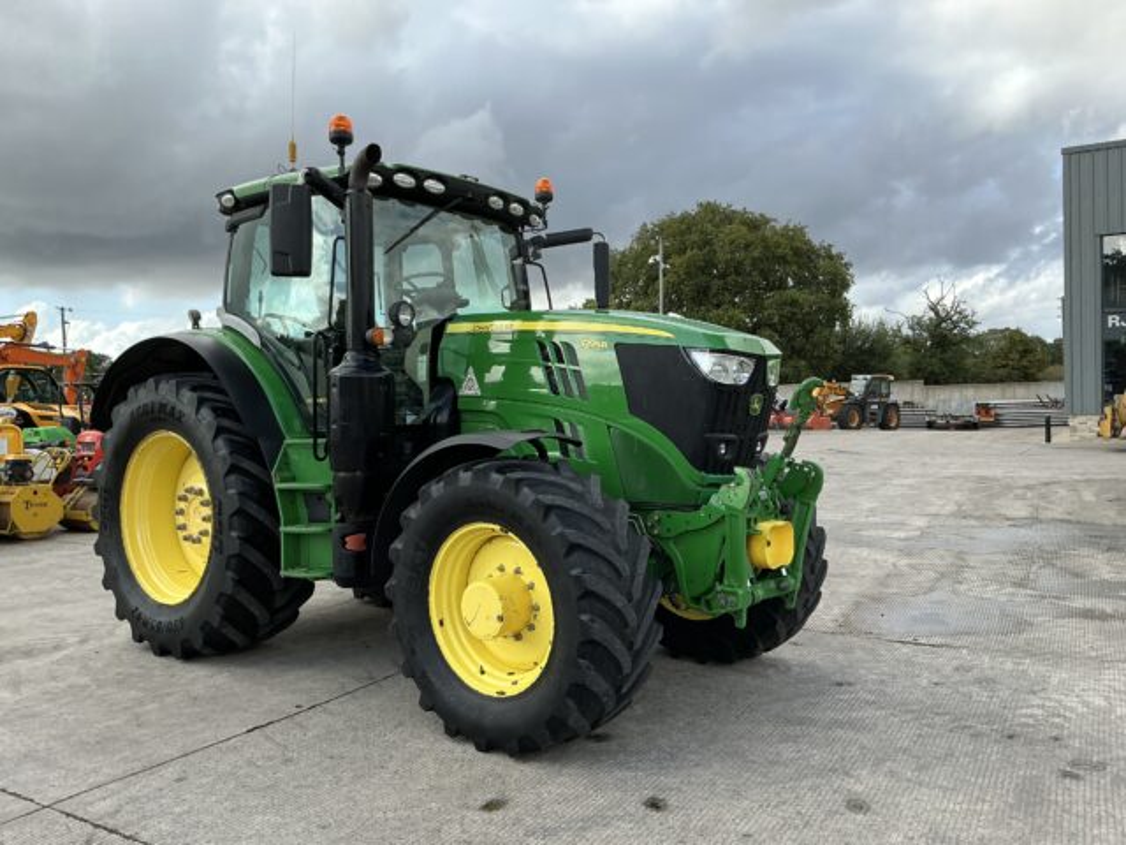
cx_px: 563
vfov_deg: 49.7
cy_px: 422
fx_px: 911
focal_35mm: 28
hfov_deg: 63.4
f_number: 1.8
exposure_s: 1/855
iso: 25
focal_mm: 3
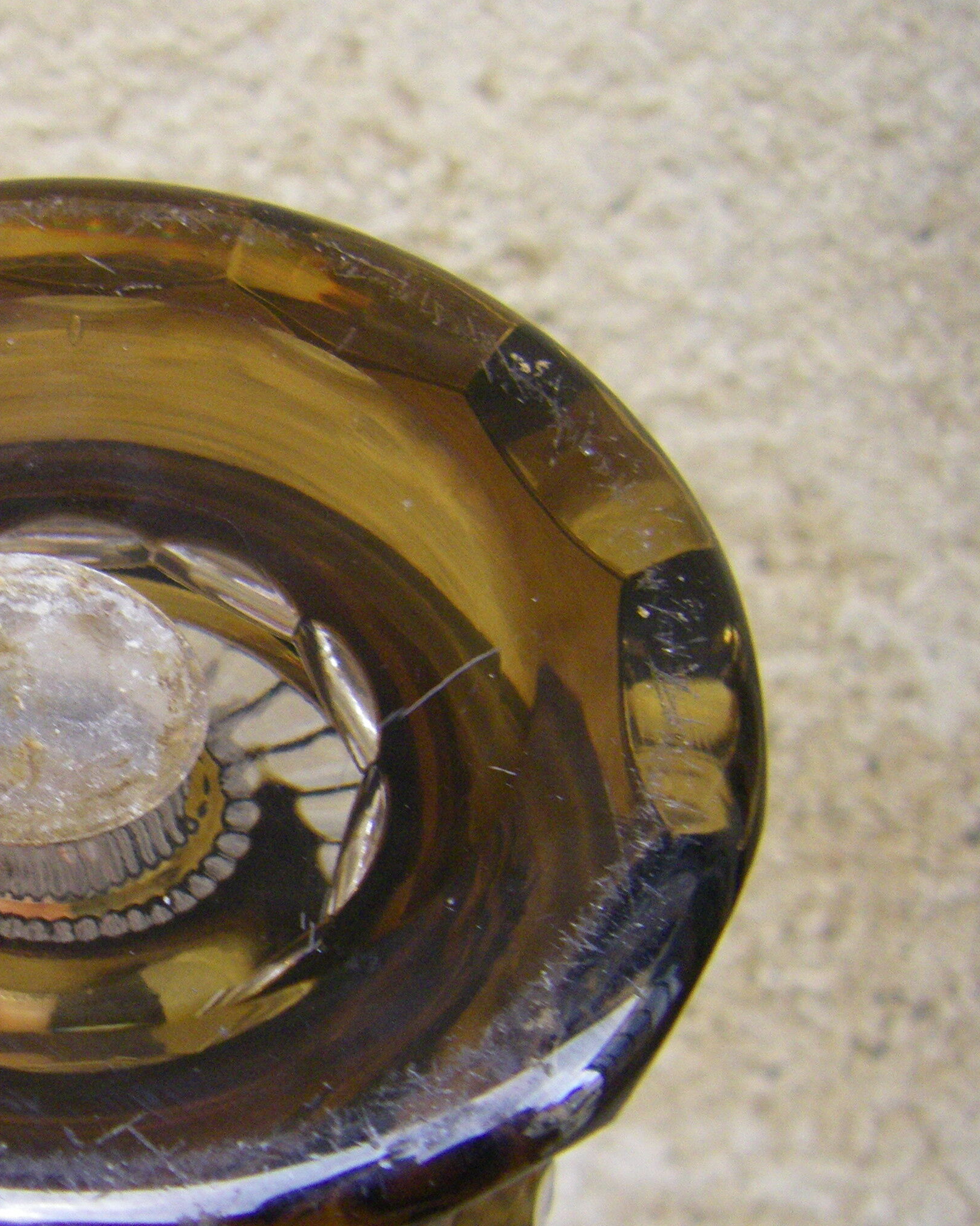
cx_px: 91
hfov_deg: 24.6
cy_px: 707
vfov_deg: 31.4
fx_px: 2176
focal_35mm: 60
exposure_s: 1/100
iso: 320
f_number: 3.5
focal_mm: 6.3
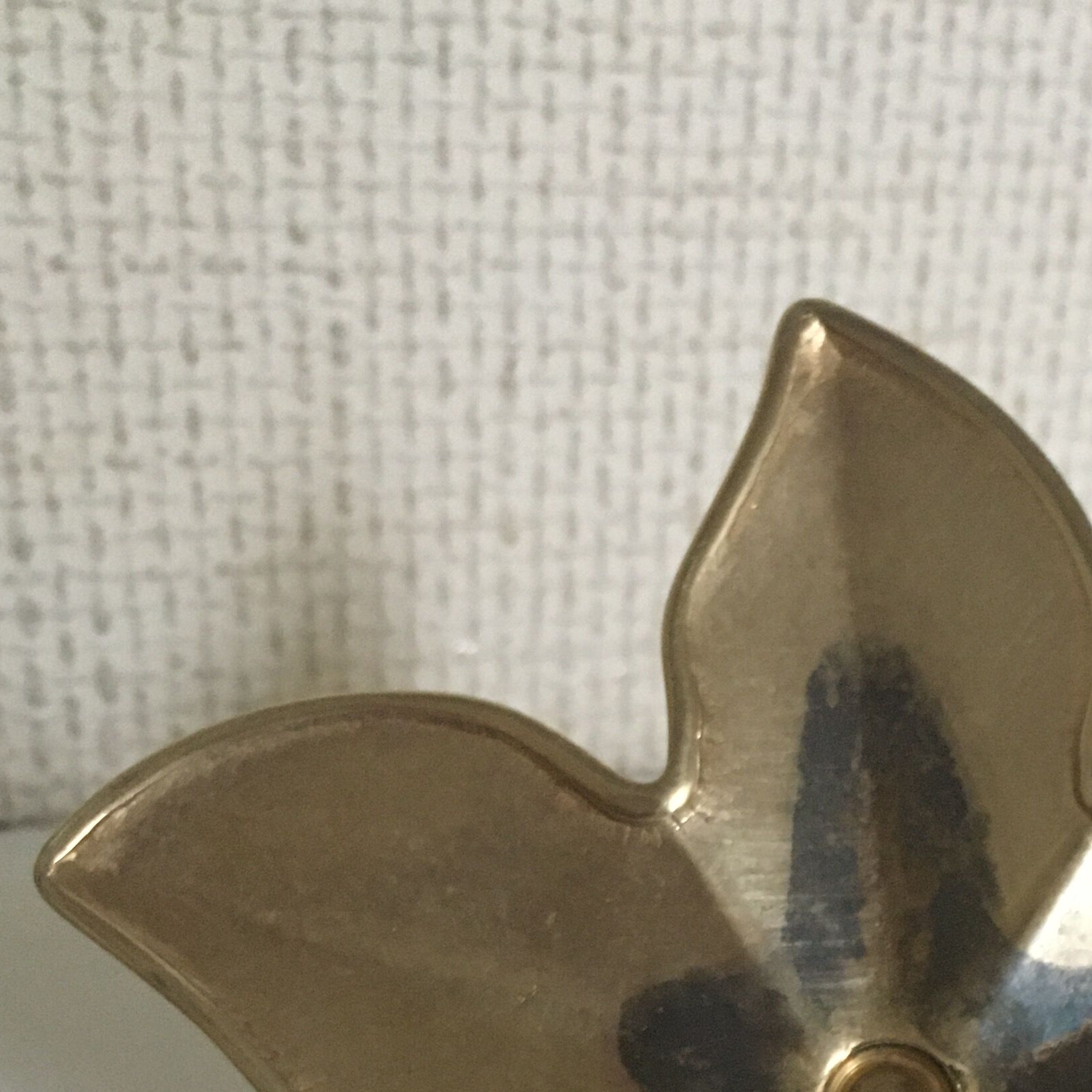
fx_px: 2248
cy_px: 1119
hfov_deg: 26.9
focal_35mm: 63
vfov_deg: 25.8
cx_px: 840
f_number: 2.2
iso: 200
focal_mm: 4.15
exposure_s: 1/17
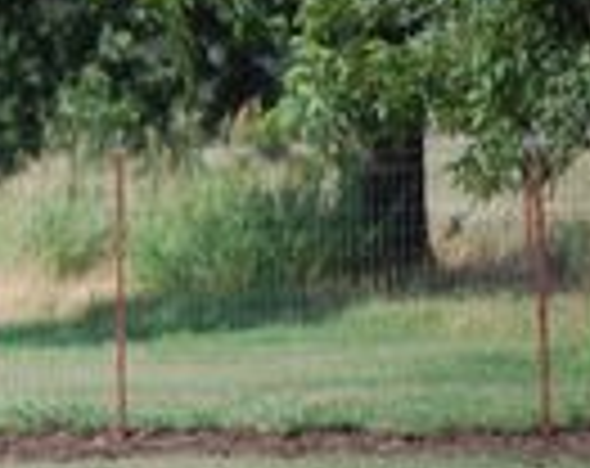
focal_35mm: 626
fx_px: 10891
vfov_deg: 2.5
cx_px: -311
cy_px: 216
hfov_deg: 3.1
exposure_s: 1/1250
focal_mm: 135
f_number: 5.6
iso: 400
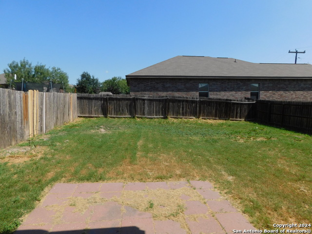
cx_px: 156
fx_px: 207
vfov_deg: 58.9
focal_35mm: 23
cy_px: 117
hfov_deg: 73.9
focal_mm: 4
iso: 125
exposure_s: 1/500
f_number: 6
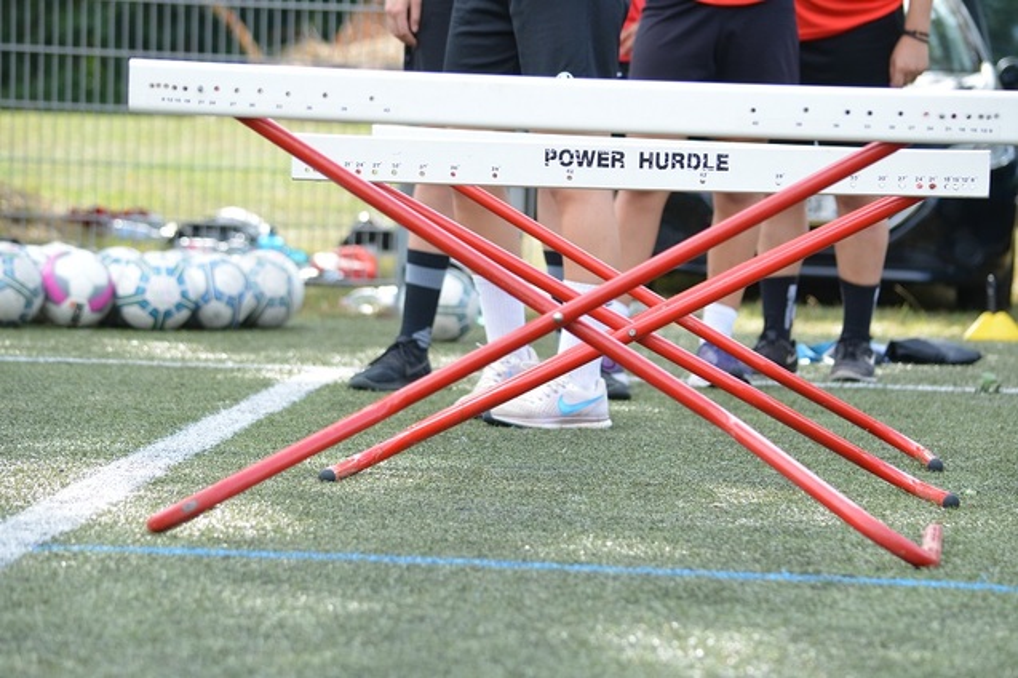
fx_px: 4451
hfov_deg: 13.0
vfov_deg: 8.7
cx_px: 509
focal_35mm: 158
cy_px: 339
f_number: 4.8
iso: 800
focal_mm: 105
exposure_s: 1/800
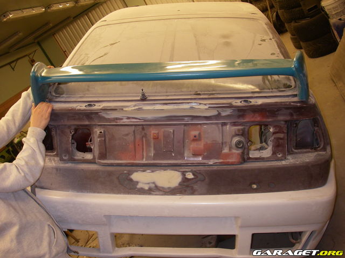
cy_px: 129
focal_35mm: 38
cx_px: 172
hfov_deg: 49.0
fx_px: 379
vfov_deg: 37.7
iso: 160
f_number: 3.3
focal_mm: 6.3
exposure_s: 1/40
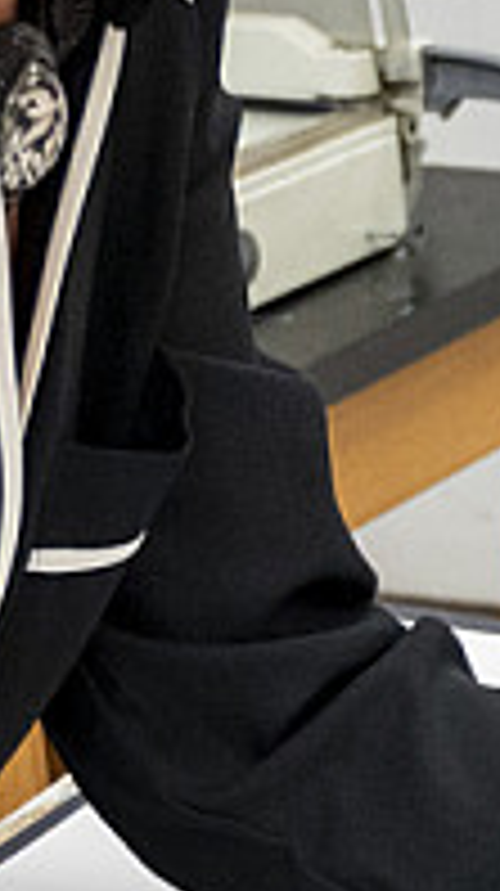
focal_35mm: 222
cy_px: 747
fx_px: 5246
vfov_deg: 9.7
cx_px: 1450
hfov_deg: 5.2
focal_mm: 28
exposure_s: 1/125
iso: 1250
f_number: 4
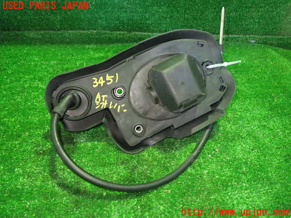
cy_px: 109
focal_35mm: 30
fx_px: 252
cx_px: 146
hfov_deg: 60.0
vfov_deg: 46.8
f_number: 2.3
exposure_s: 1/25
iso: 800
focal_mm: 5.4
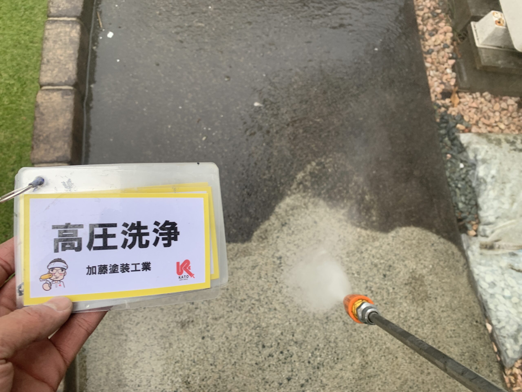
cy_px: 196
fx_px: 392
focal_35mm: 26
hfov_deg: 67.3
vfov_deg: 53.1
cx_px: 261
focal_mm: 4.25
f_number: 1.8
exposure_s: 1/122
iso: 32
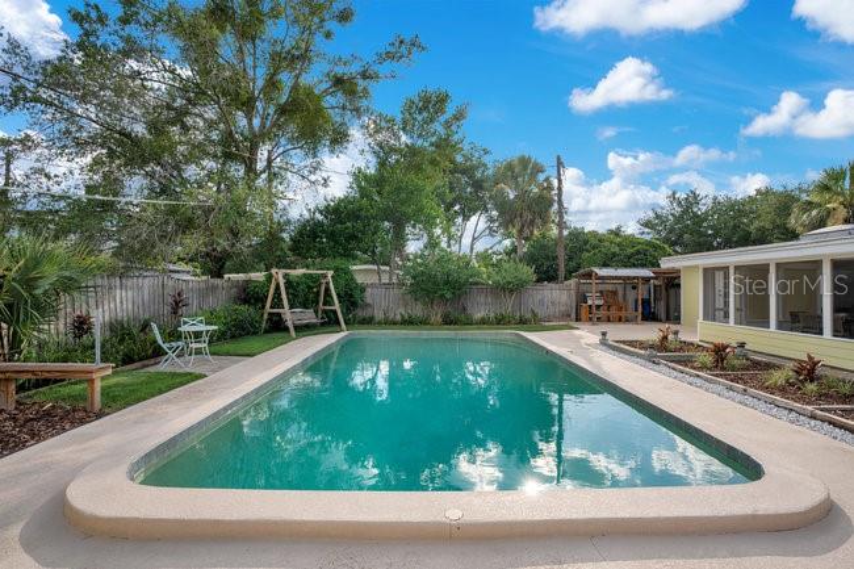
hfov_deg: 96.8
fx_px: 379
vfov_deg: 73.7
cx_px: 427
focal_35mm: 16
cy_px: 284
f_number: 8
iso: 100
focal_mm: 16
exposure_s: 1/250
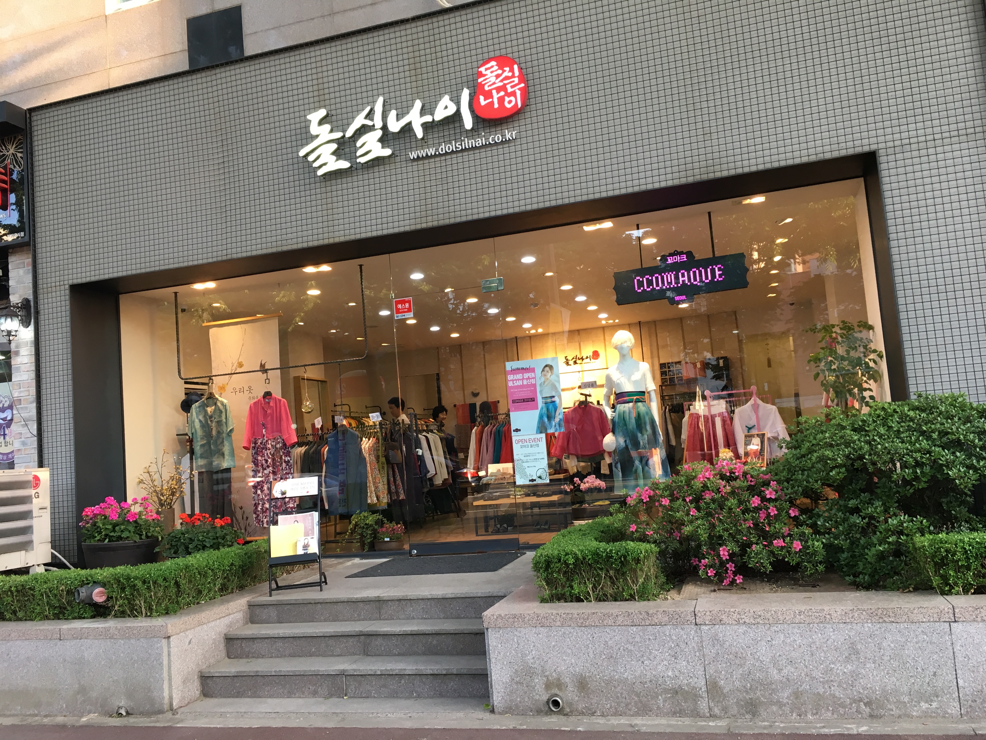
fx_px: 826
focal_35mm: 29
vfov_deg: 48.2
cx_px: 493
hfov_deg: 61.7
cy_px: 370
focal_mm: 4.15
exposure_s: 1/30
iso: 25
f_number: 2.2
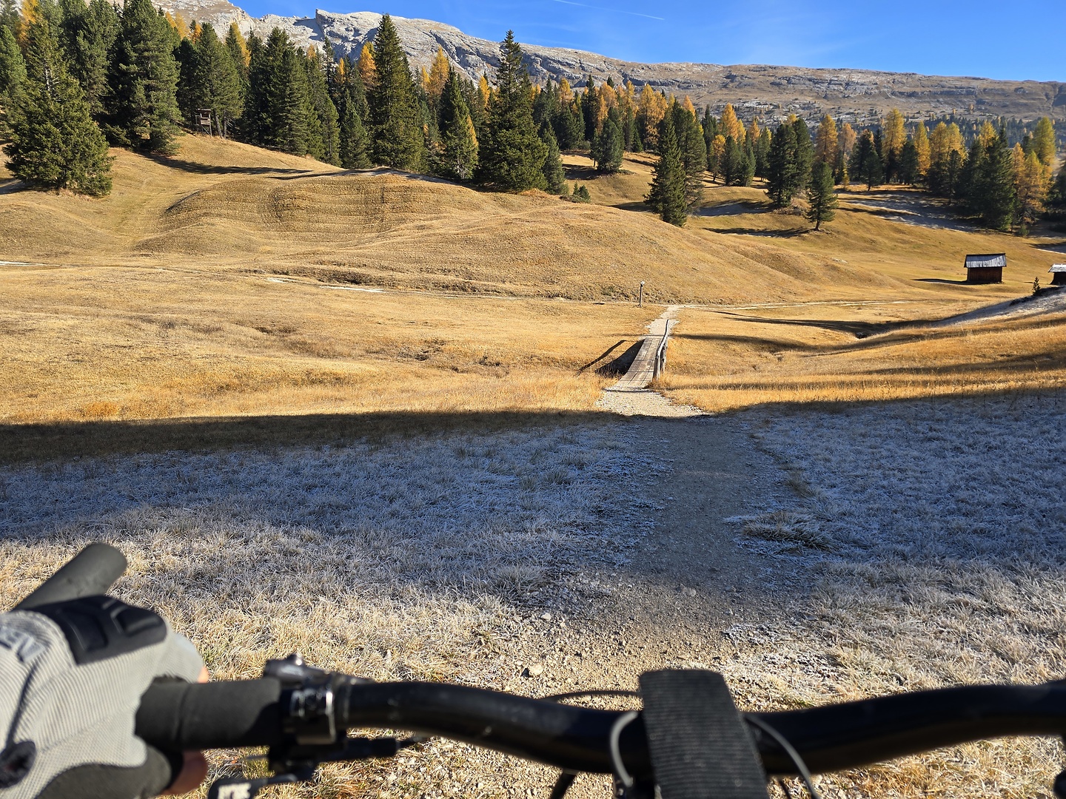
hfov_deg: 73.9
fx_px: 708
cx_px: 533
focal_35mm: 23
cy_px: 400
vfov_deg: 58.9
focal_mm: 6.3
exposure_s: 1/349
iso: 12
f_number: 1.7
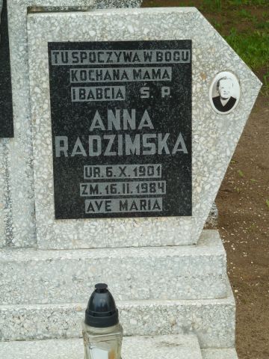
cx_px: 134
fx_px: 1078
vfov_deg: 18.9
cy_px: 180
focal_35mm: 104
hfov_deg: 14.2
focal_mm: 17
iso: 80
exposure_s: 1/100
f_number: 4.3
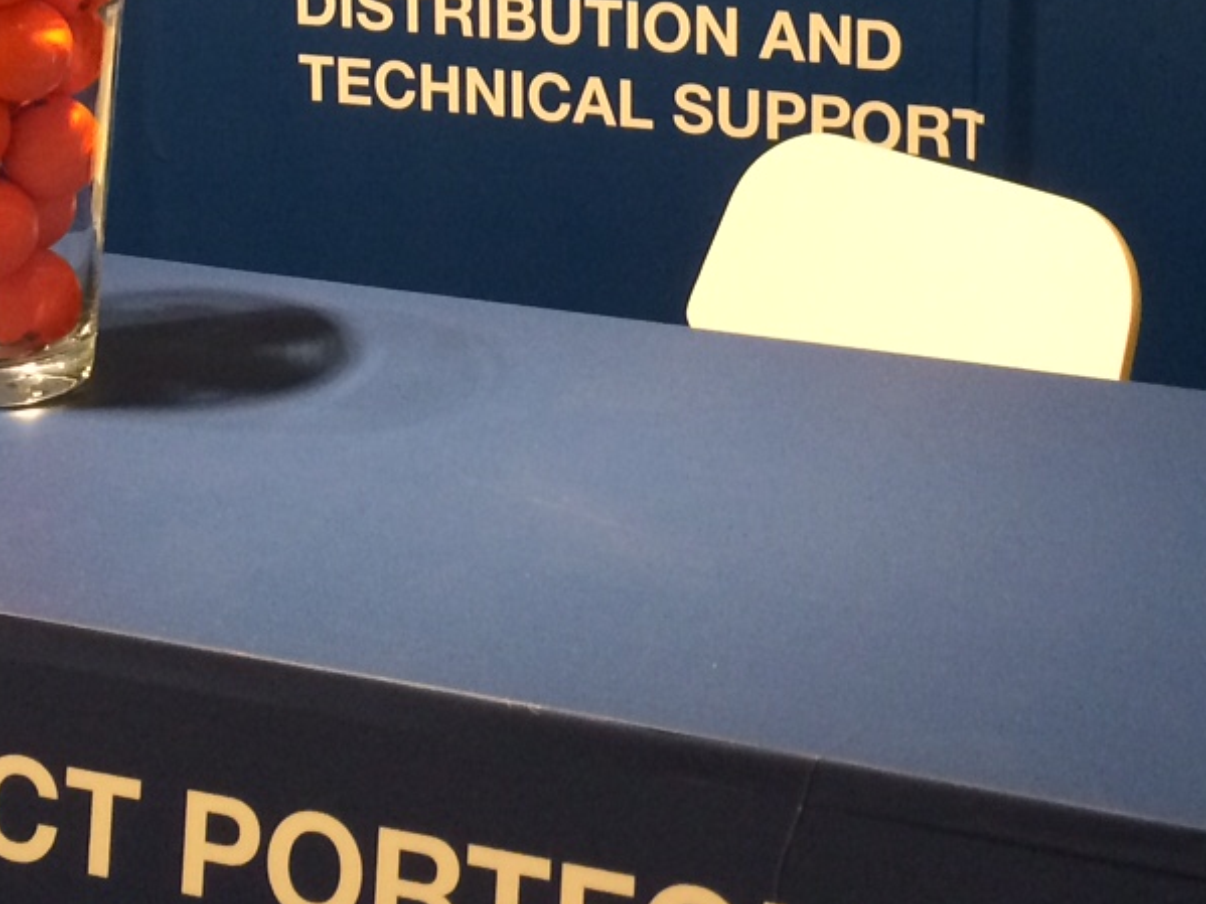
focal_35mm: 79
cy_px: -183
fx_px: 2752
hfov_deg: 24.7
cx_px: 493
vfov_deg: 17.7
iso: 320
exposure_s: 1/33
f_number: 2.2
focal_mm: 4.15
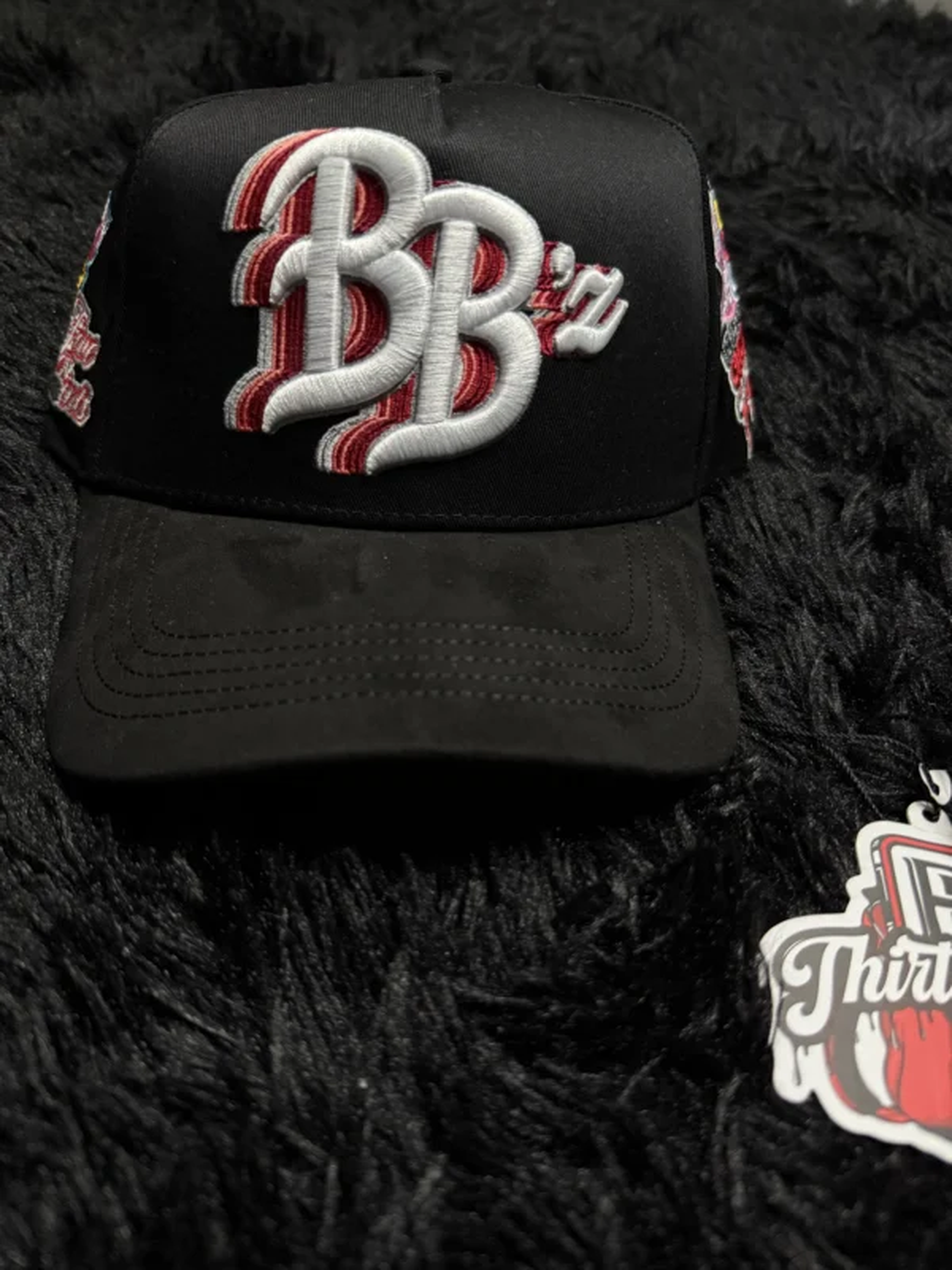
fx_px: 880
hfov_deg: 56.8
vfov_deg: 71.6
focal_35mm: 24
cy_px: 635
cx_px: 476
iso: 640
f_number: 1.78
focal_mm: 6.76
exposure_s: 1/60
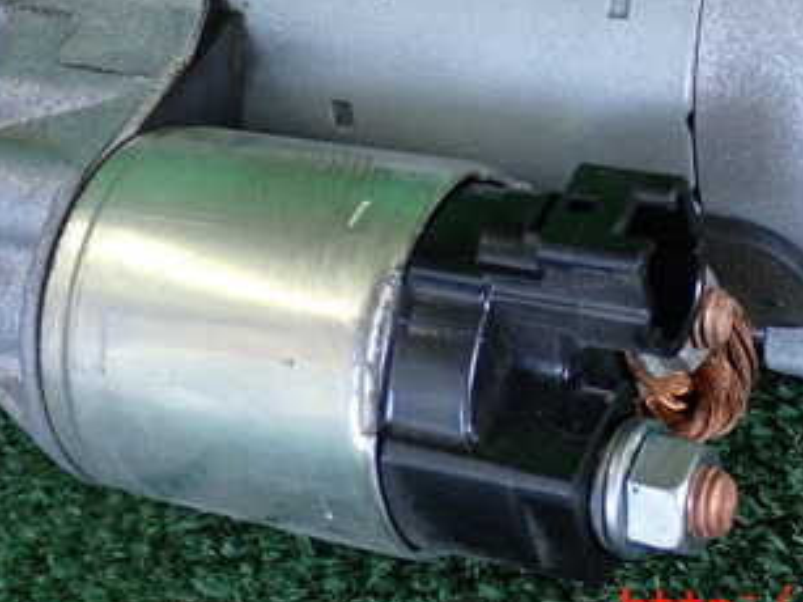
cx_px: 426
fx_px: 2133
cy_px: 58
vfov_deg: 15.9
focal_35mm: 92
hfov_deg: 21.3
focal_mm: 8.4
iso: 500
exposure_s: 1/125
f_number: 3.1
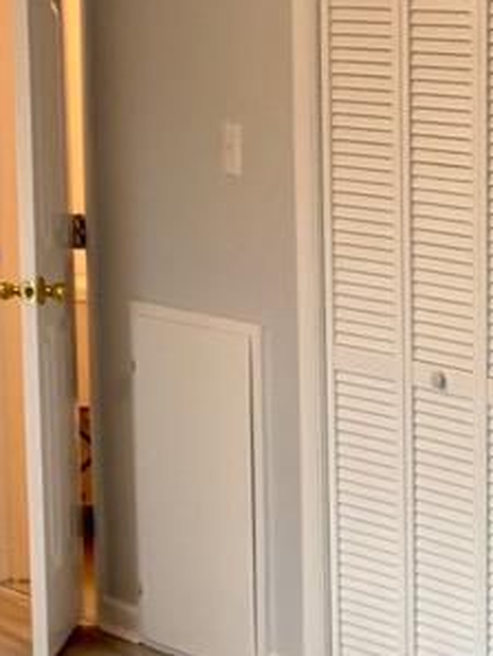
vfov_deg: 14.3
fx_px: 2541
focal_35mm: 134
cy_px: 766
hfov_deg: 10.6
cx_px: 790
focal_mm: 5.96
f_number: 1.6
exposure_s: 1/120
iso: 125
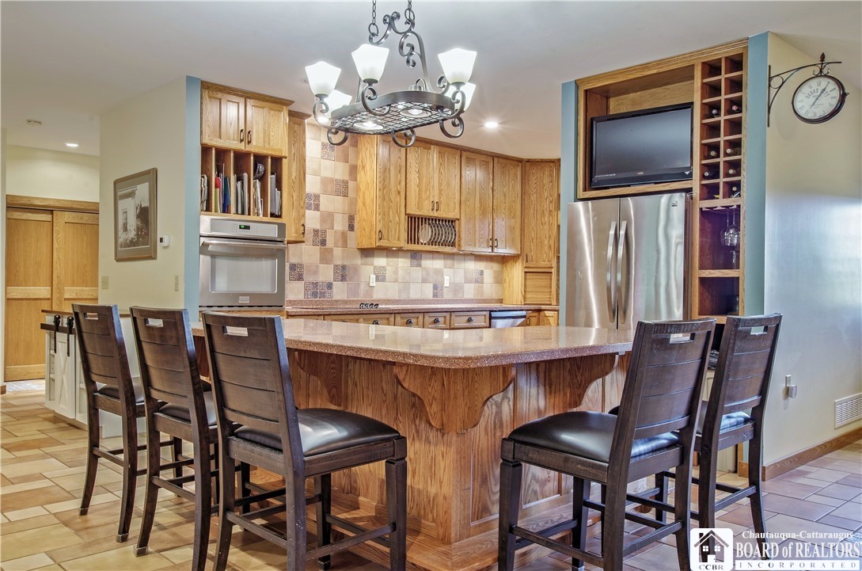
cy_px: 286
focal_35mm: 30
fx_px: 717
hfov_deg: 62.0
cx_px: 431
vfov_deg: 43.4
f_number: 11
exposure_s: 2.5
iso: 250
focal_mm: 20
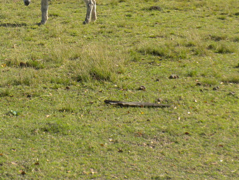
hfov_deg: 18.9
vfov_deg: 14.2
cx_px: 48
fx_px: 711
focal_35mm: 103
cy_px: 3
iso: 70
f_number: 4.3
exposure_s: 1/400
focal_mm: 9.1
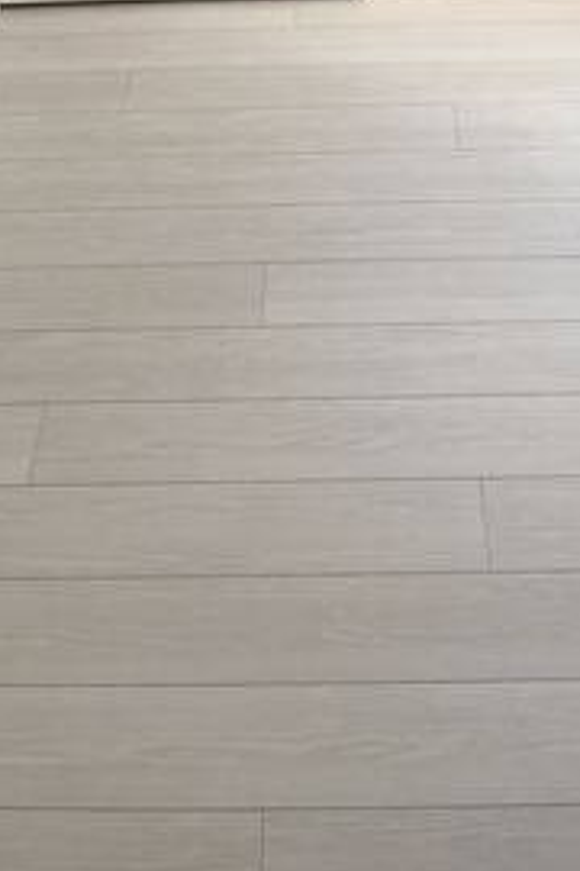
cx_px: 348
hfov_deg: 19.7
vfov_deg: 29.2
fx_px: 1667
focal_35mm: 69
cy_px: 368
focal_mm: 3.99
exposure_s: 1/100
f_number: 1.8
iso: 40
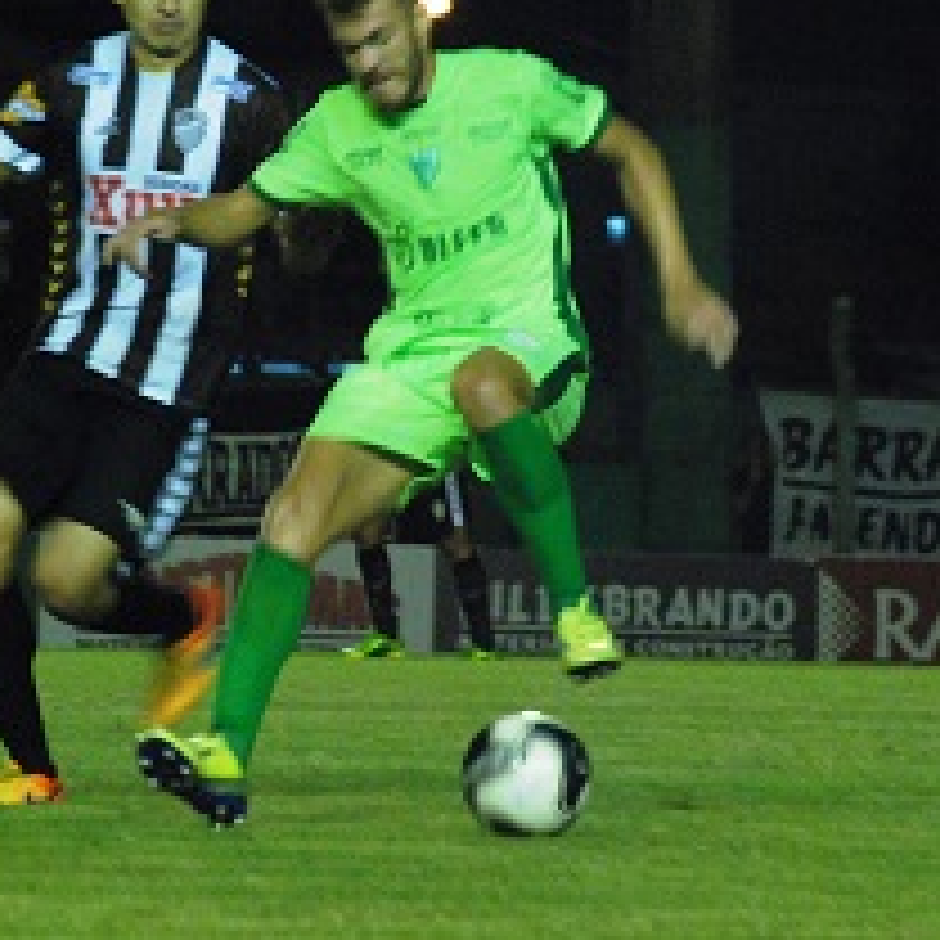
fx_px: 9950
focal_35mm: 324
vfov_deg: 5.4
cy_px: 310
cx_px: 349
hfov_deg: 5.4
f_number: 5.6
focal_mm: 125
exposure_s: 1/100
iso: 1600
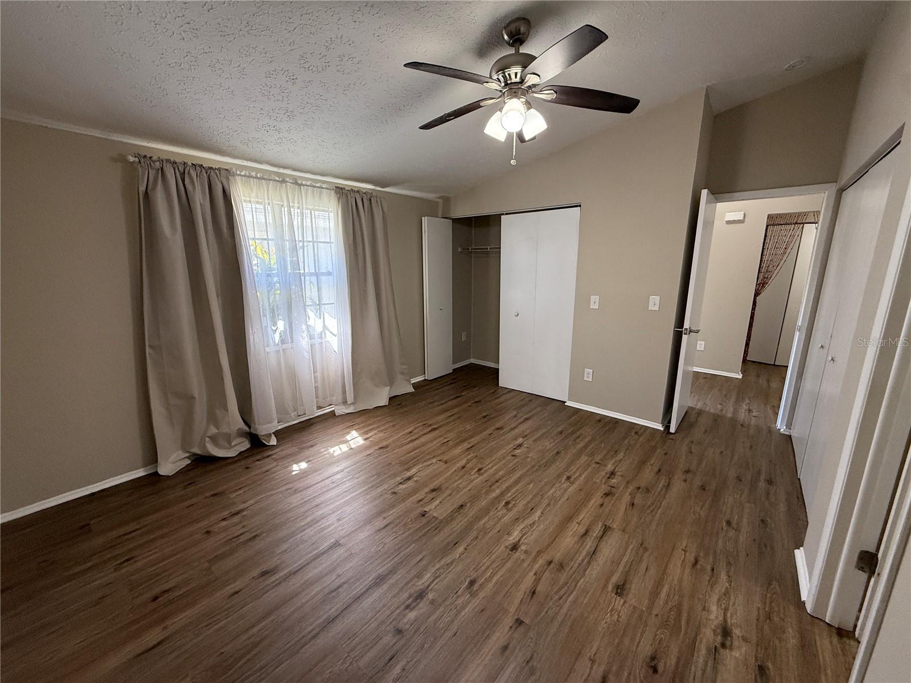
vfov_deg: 85.7
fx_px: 368
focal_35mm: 14
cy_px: 342
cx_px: 456
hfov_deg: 102.1
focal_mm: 2.22
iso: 200
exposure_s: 1/99
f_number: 2.2
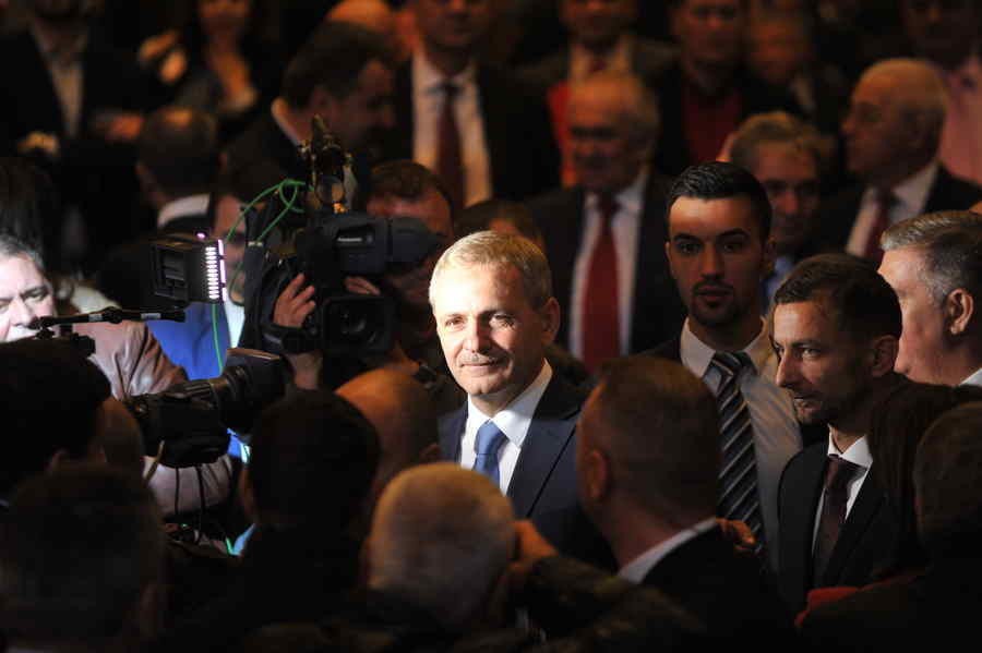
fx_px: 5452
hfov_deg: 10.3
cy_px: 326
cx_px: 491
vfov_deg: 6.9
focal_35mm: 200
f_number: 3.2
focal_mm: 200
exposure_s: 1/125
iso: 1600
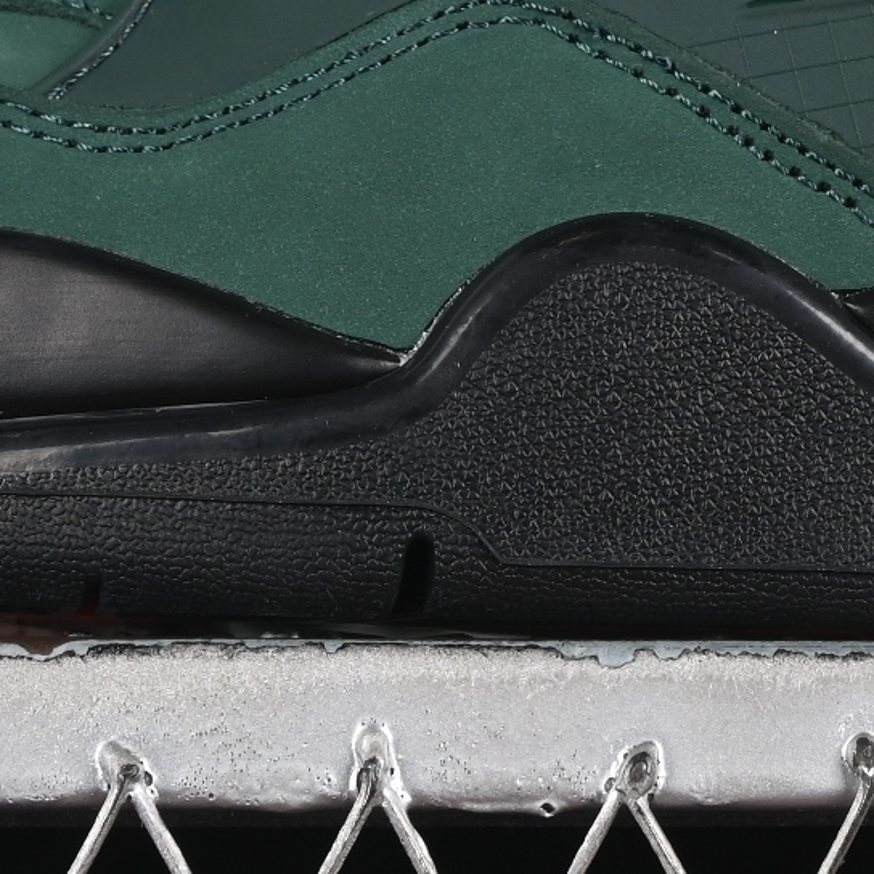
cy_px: -288
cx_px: 750
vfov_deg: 5.3
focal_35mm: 326
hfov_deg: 5.4
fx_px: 9312
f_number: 7.1
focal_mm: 50
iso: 160
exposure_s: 1/80
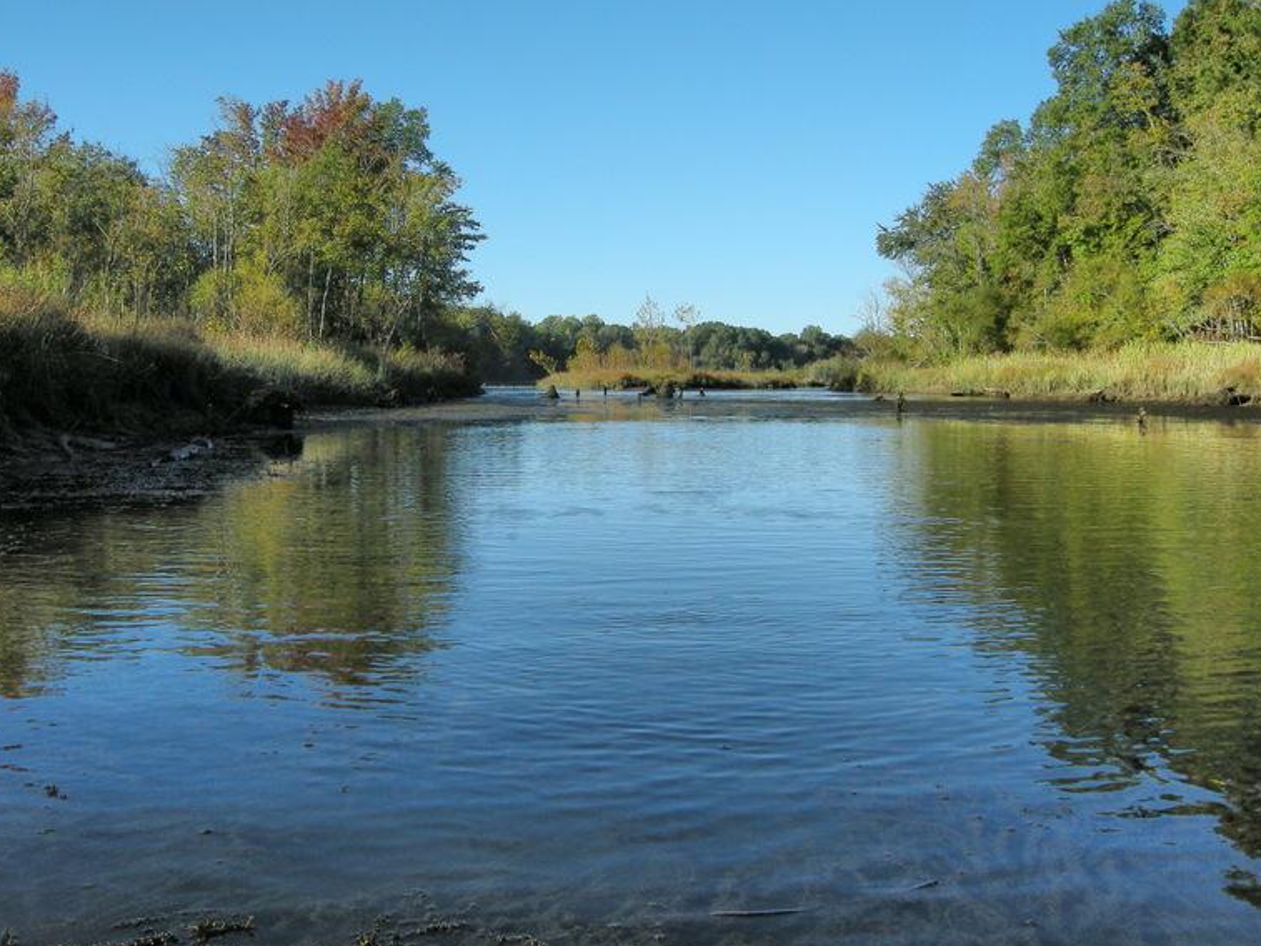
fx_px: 1348
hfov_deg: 50.1
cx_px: 616
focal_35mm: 37
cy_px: 468
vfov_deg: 38.7
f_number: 5.4
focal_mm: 7.5
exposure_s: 1/228
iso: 64
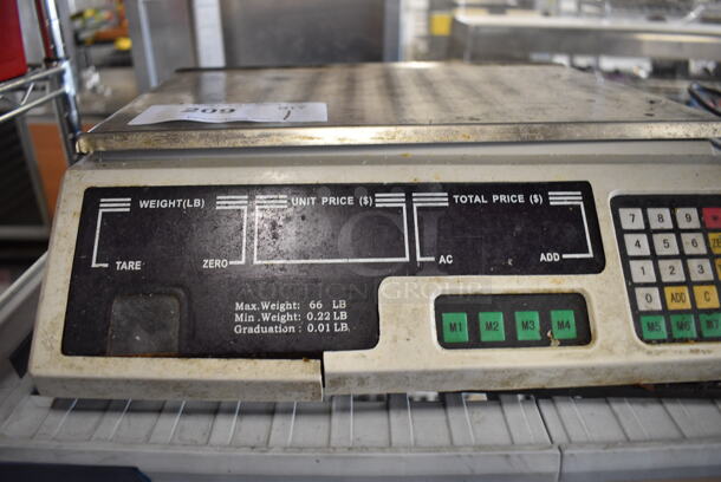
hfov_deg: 67.3
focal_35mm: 27
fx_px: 541
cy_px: 241
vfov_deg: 48.0
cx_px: 360
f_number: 4
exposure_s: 1/60
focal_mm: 18
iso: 1100
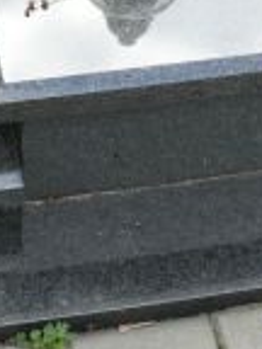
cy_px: -133
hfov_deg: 12.6
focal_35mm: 117
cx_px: 73
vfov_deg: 15.8
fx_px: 1181
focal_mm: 7.4
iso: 100
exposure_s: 1/125
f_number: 4
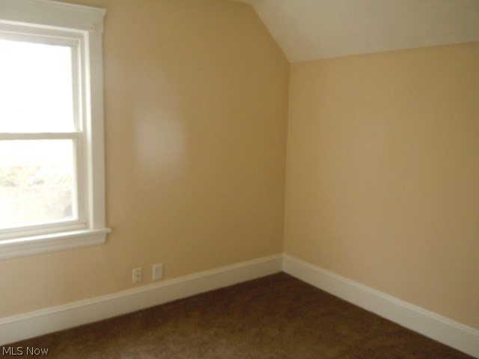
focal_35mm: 30
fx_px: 415
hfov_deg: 60.0
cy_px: 180
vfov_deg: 46.8
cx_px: 240
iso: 400
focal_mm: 5.4
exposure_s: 1/30
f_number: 3.5
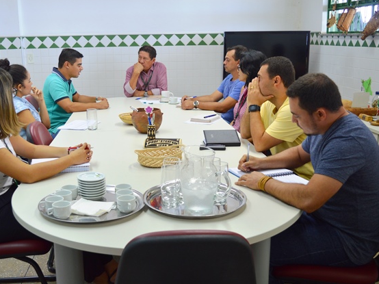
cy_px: 142
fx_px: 438
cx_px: 161
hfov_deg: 46.7
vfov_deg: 35.9
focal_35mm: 40
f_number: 5
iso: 400
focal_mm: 24
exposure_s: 1/40
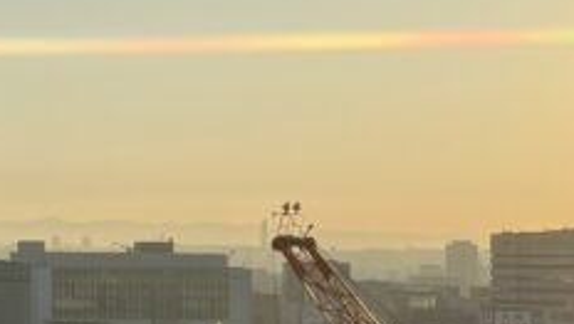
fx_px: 1904
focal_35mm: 125
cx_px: -252
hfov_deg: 15.9
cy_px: 220
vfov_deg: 9.7
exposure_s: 1/4630
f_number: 1.5
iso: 50
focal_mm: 5.7
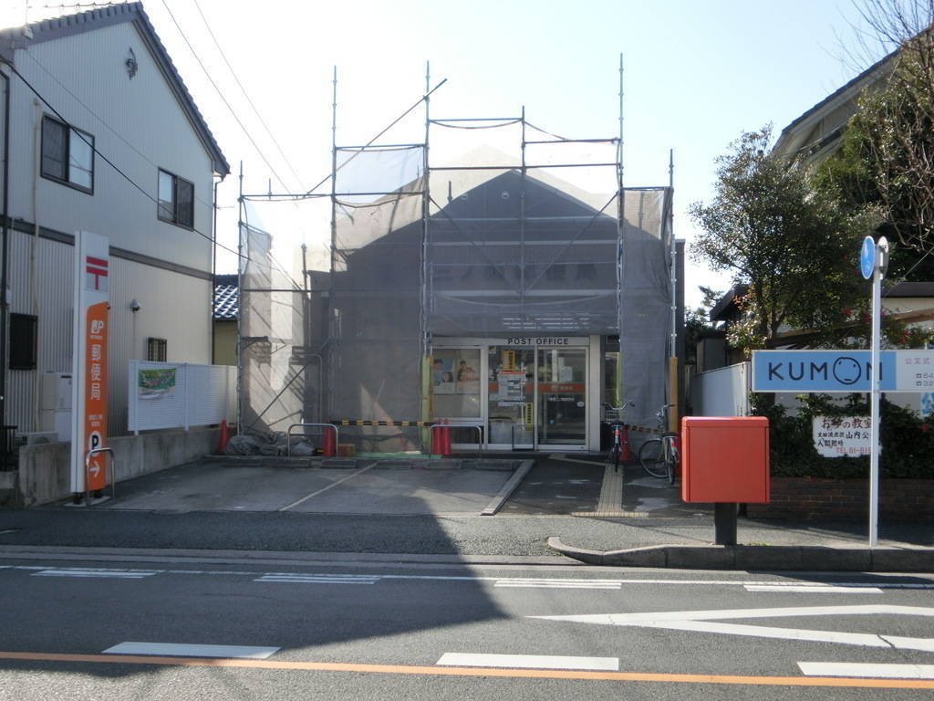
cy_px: 350
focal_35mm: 40
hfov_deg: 46.8
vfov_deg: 36.0
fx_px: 1079
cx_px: 467
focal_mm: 7.15
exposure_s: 1/640
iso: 80
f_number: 4
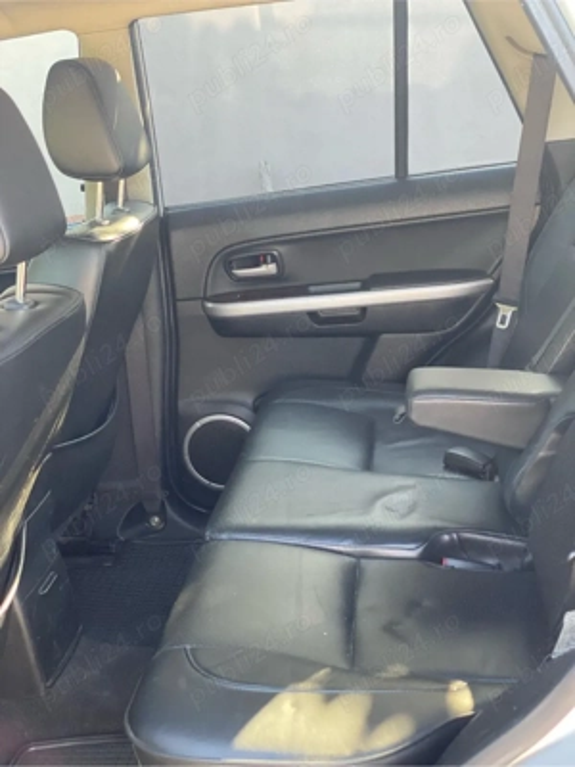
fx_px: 1152
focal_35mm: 52
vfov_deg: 36.8
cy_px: 384
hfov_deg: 28.0
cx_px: 288
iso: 160
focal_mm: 6
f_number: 2
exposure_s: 1/122
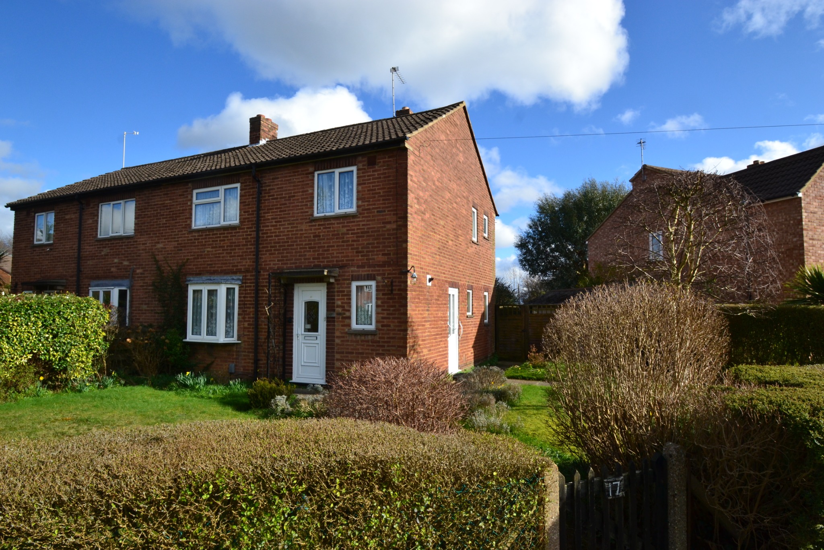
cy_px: 275
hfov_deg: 90.0
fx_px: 412
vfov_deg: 67.4
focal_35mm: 18
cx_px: 412
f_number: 11
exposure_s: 1/400
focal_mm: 12
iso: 400
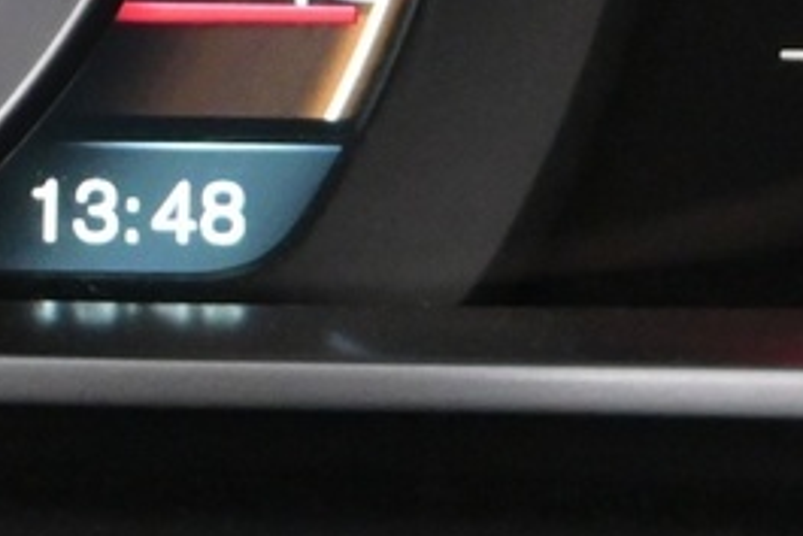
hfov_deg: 8.8
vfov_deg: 6.0
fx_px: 5012
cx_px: -670
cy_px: -427
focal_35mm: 225
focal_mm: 24.5
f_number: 4.2
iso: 3200
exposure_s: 1/40
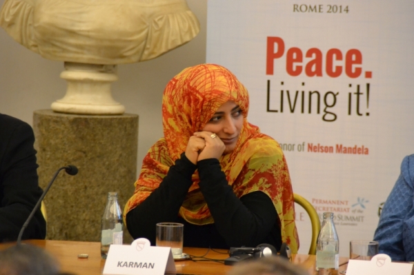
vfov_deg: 4.6
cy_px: 138
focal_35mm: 300
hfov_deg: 6.9
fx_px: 3447
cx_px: 207
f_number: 6.3
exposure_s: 1/30
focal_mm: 200
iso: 3200
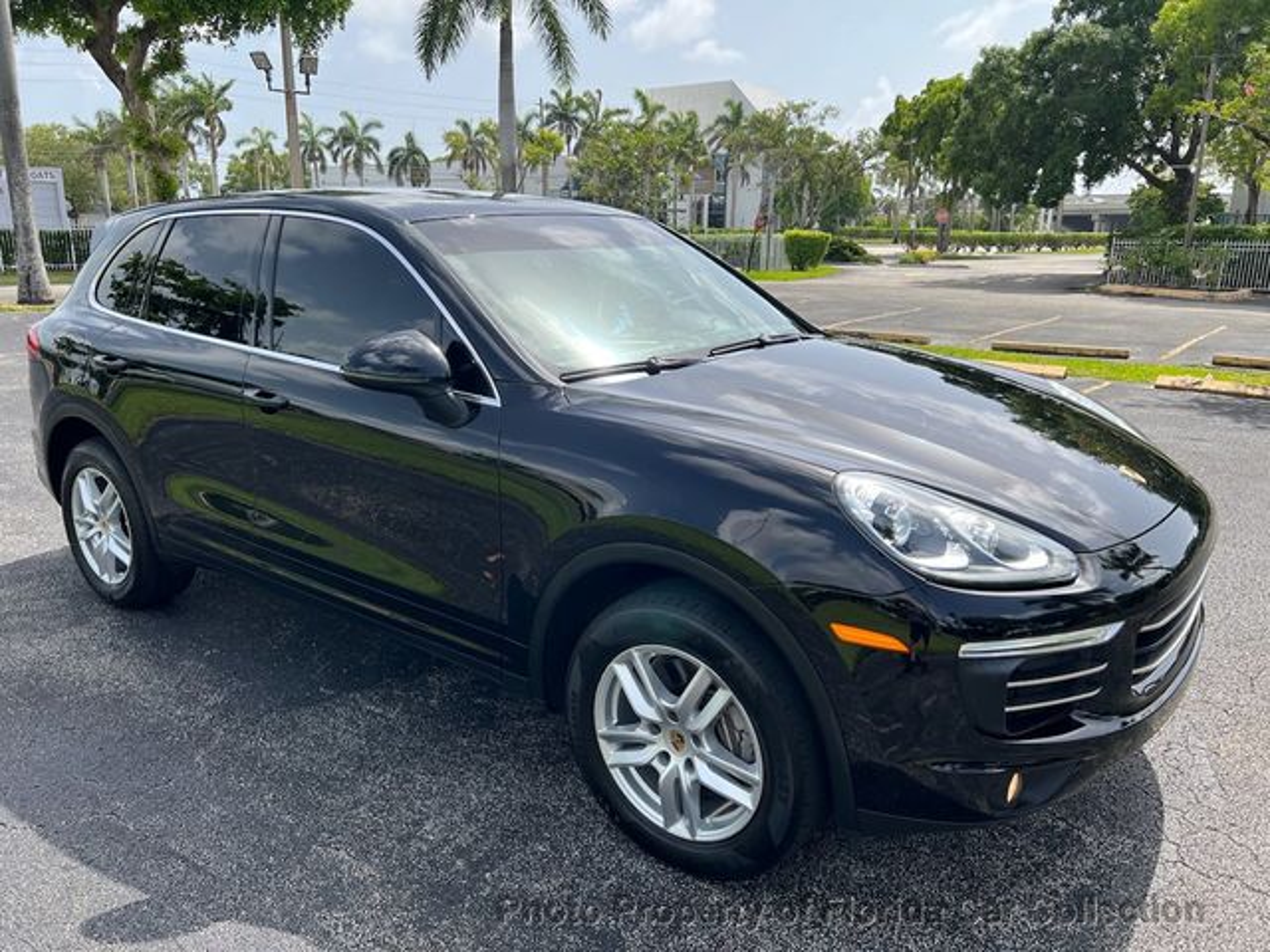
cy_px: 476
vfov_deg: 53.1
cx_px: 635
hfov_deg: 67.3
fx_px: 954
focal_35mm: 26
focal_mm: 5.7
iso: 50
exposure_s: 1/2299
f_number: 1.5
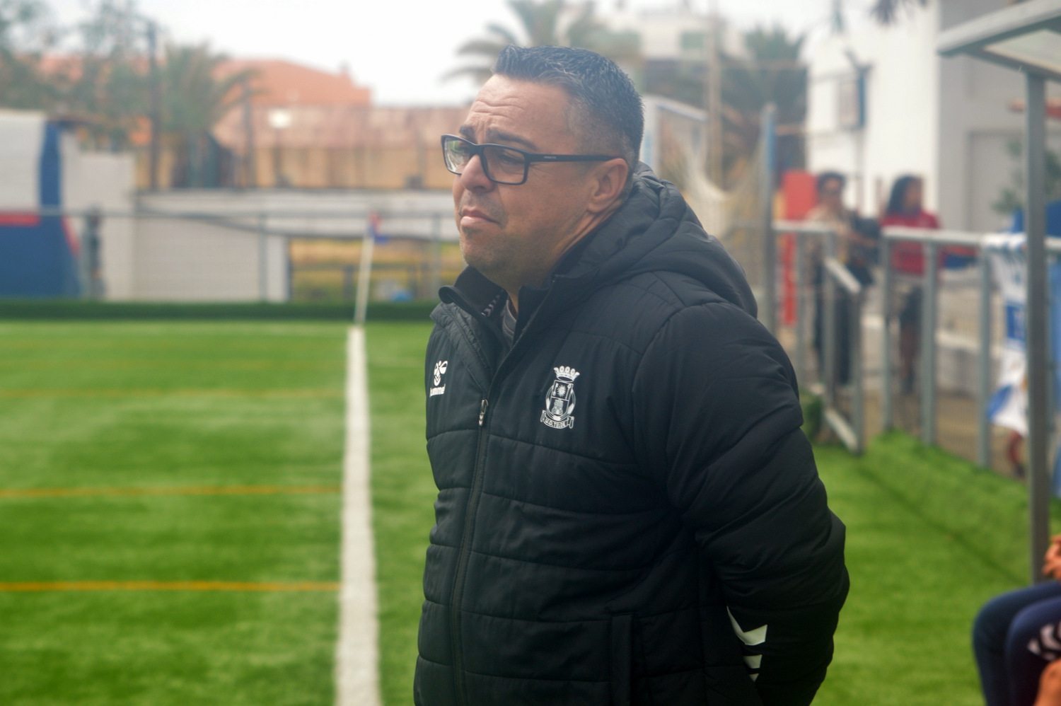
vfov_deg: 9.1
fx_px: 4418
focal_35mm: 150
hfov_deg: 13.7
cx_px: 530
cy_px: 353
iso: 200
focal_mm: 100
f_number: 10
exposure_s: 1/250
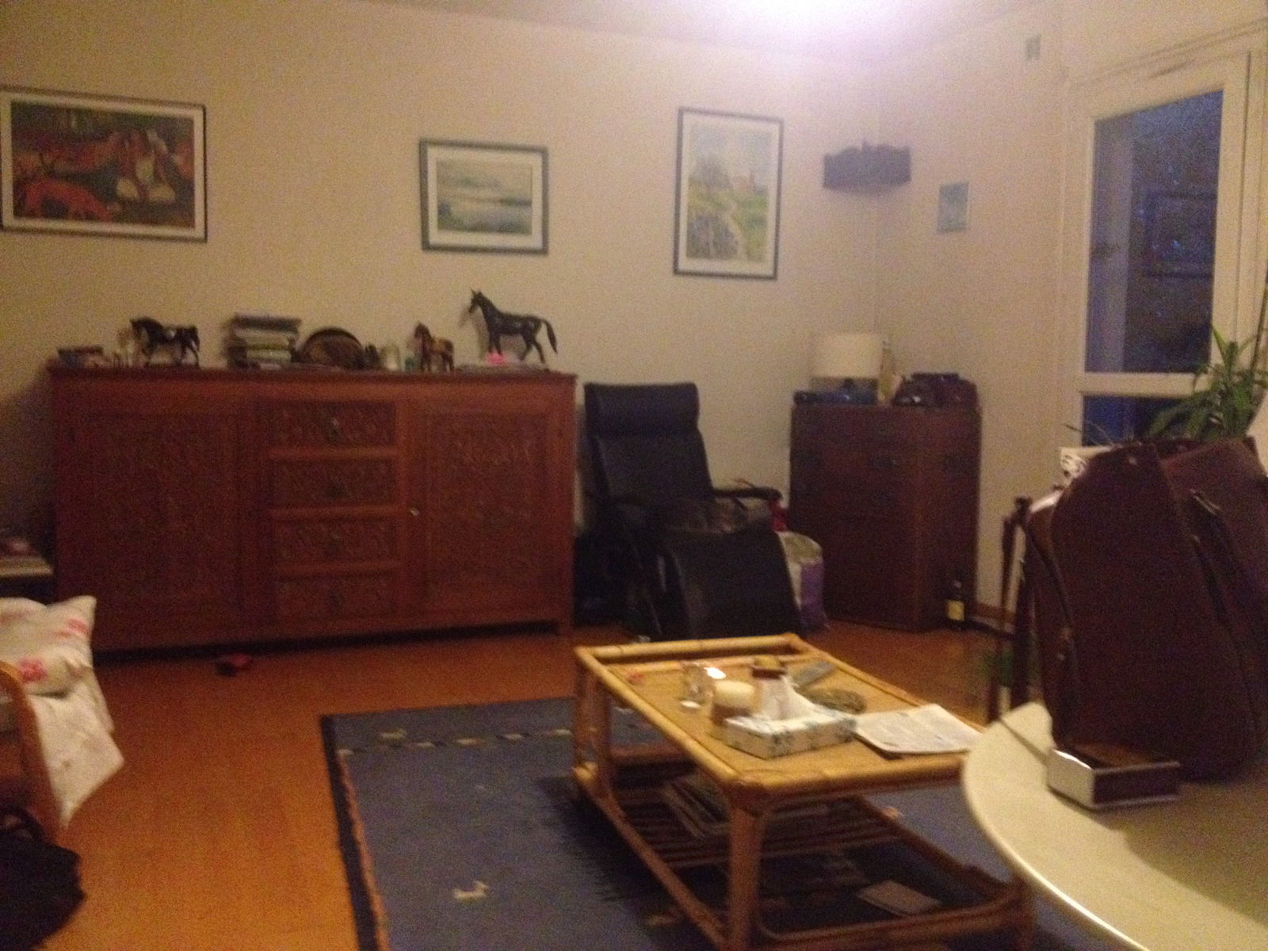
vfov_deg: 40.7
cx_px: 634
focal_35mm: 35
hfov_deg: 52.6
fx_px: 1282
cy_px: 476
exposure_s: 1/15
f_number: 2.4
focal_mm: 4.28
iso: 800
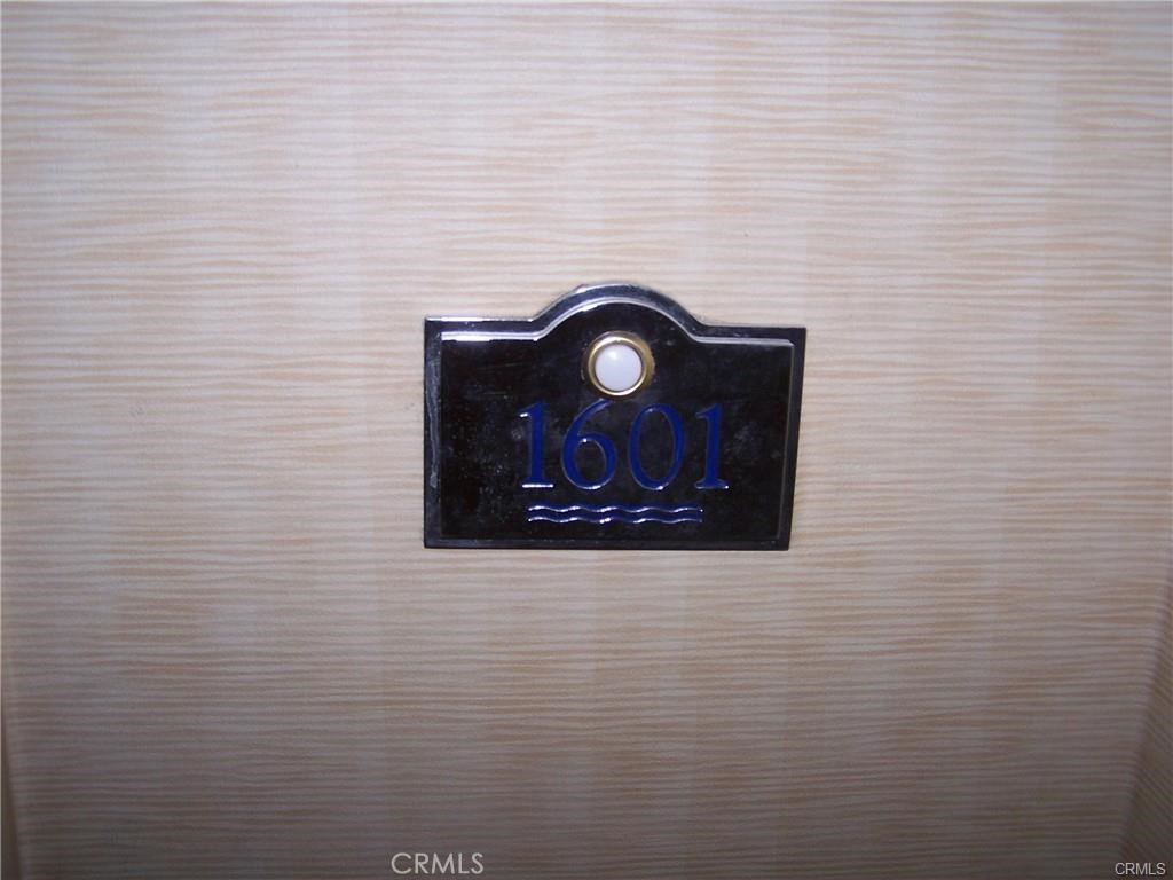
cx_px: 586
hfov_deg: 49.0
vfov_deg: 37.7
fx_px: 1288
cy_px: 440
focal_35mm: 38
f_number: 2.8
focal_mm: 6.3
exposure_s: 1/60
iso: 80
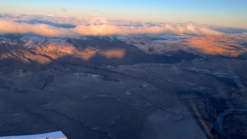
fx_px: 190
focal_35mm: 29
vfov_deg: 39.7
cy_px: 45
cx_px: 125
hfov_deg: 66.1
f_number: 1.6
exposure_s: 1/727
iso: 50
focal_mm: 5.1
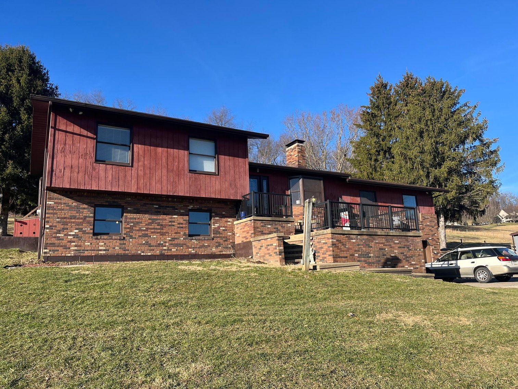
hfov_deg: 67.3
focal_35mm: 26
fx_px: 389
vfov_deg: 53.1
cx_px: 259
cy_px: 194
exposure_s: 1/1497
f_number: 1.6
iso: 50
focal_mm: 5.1
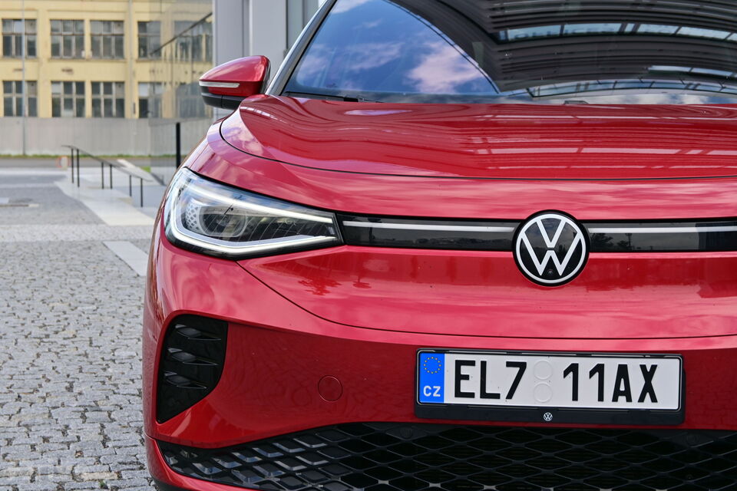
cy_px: 246
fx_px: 1535
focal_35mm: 75
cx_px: 368
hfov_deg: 27.0
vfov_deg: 18.2
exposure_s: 1/125
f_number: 6.3
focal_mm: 50
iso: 100
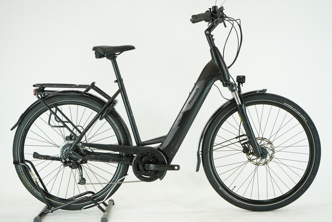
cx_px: 166
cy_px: 111
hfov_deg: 33.4
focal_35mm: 60
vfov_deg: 22.6
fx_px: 553
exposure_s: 1/200
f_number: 5.6
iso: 1600
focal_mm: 60
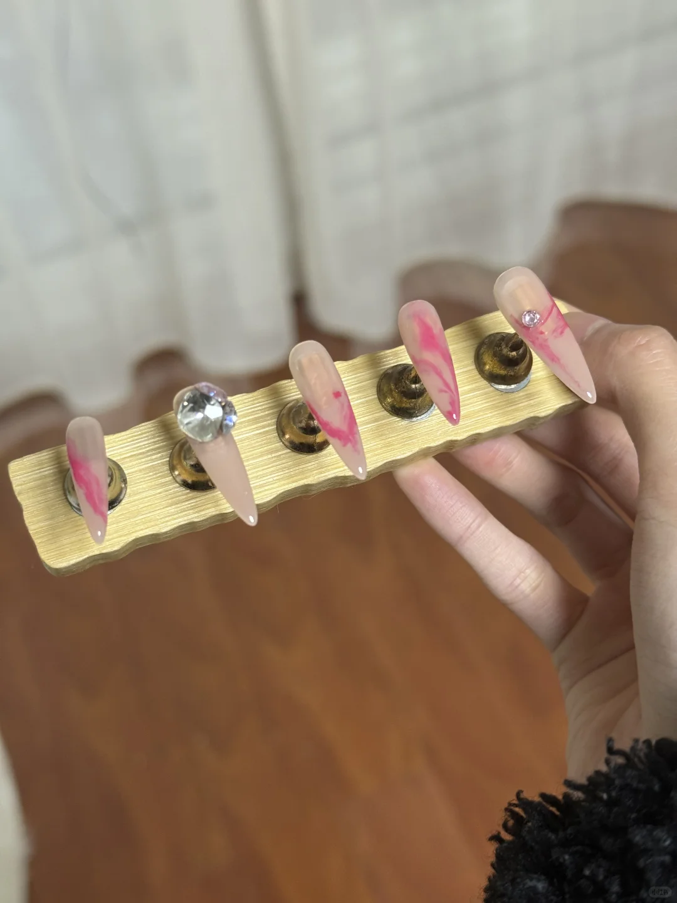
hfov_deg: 30.3
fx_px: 1252
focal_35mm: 48
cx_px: 338
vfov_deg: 39.7
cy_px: 452
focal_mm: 6.76
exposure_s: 1/50
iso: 160
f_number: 1.78
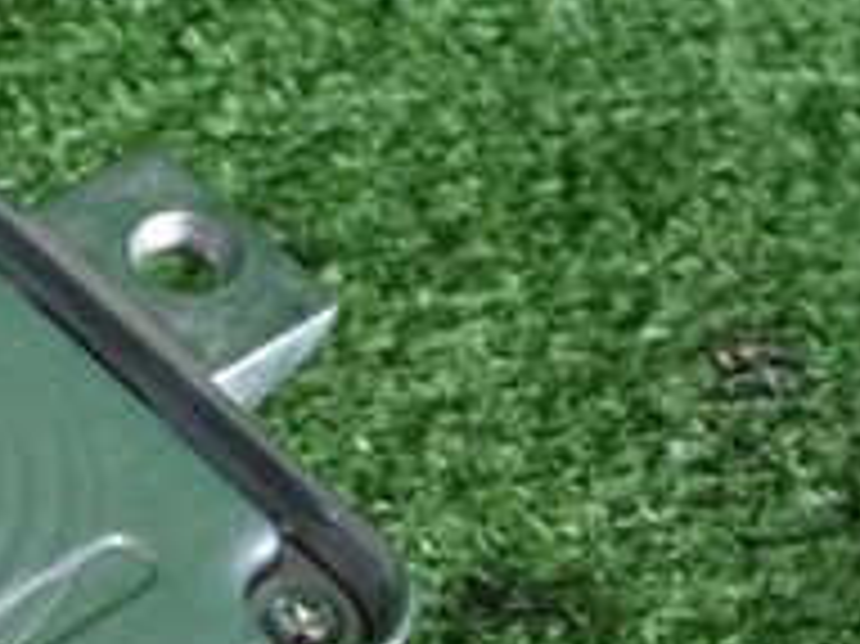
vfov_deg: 12.8
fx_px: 2806
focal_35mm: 113
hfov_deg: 16.1
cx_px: -401
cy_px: 784
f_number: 2.5
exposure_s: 1/60
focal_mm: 6.37
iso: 200
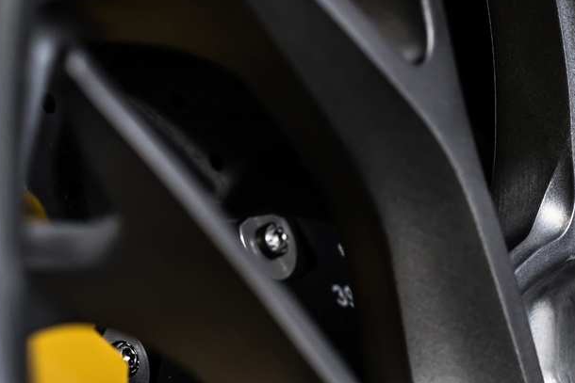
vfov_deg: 7.9
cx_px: 846
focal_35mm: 173
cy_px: 415
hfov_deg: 11.4
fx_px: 2764
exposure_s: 1/60
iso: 400
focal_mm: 55
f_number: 4
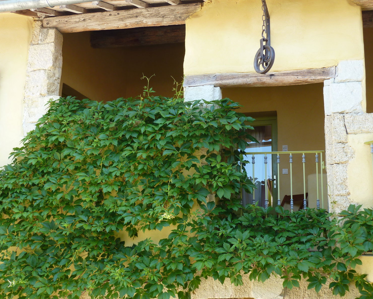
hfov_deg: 43.8
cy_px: 149
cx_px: 194
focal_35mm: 42
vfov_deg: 35.7
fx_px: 464
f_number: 3.6
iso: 80
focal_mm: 6.5
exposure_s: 1/50
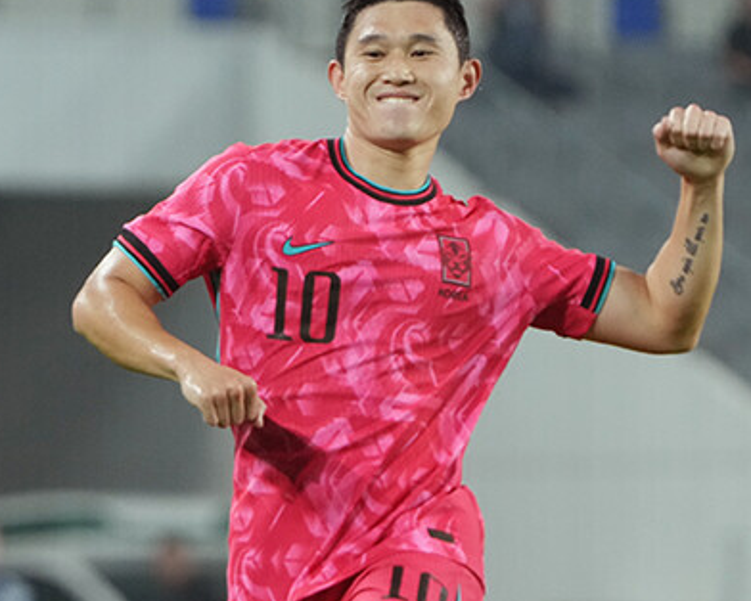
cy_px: 492
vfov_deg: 1.5
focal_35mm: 1013
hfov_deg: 1.9
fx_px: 22527
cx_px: 188
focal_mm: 441
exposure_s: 1/500
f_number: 6.3
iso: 3200
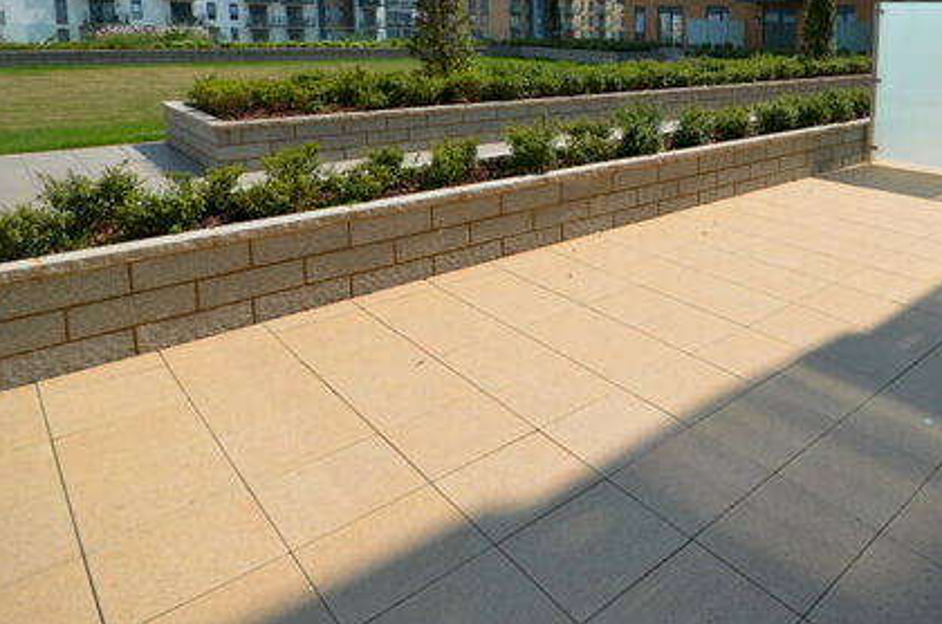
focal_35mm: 25
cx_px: 727
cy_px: 107
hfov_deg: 66.3
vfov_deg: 47.7
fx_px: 653
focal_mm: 10
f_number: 8
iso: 100
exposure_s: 1/250
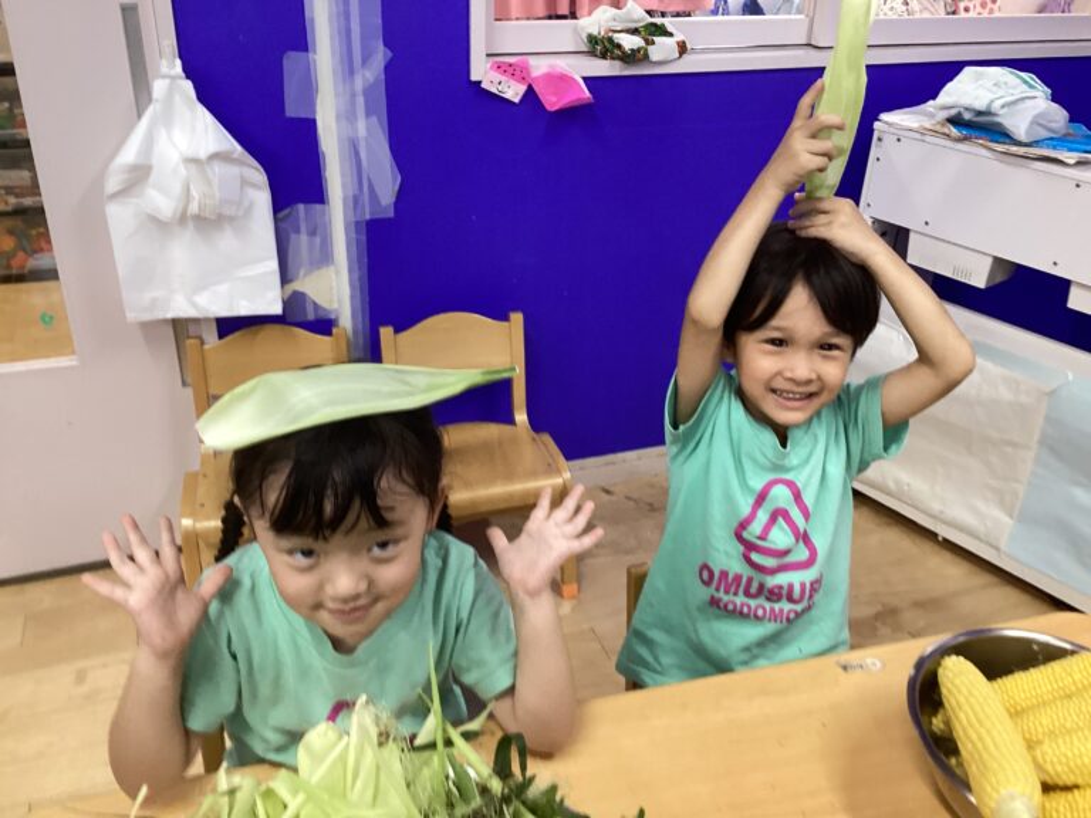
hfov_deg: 58.4
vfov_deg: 45.4
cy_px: 409
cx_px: 546
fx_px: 977
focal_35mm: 31
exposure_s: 1/50
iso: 160
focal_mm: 3.3
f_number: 2.4
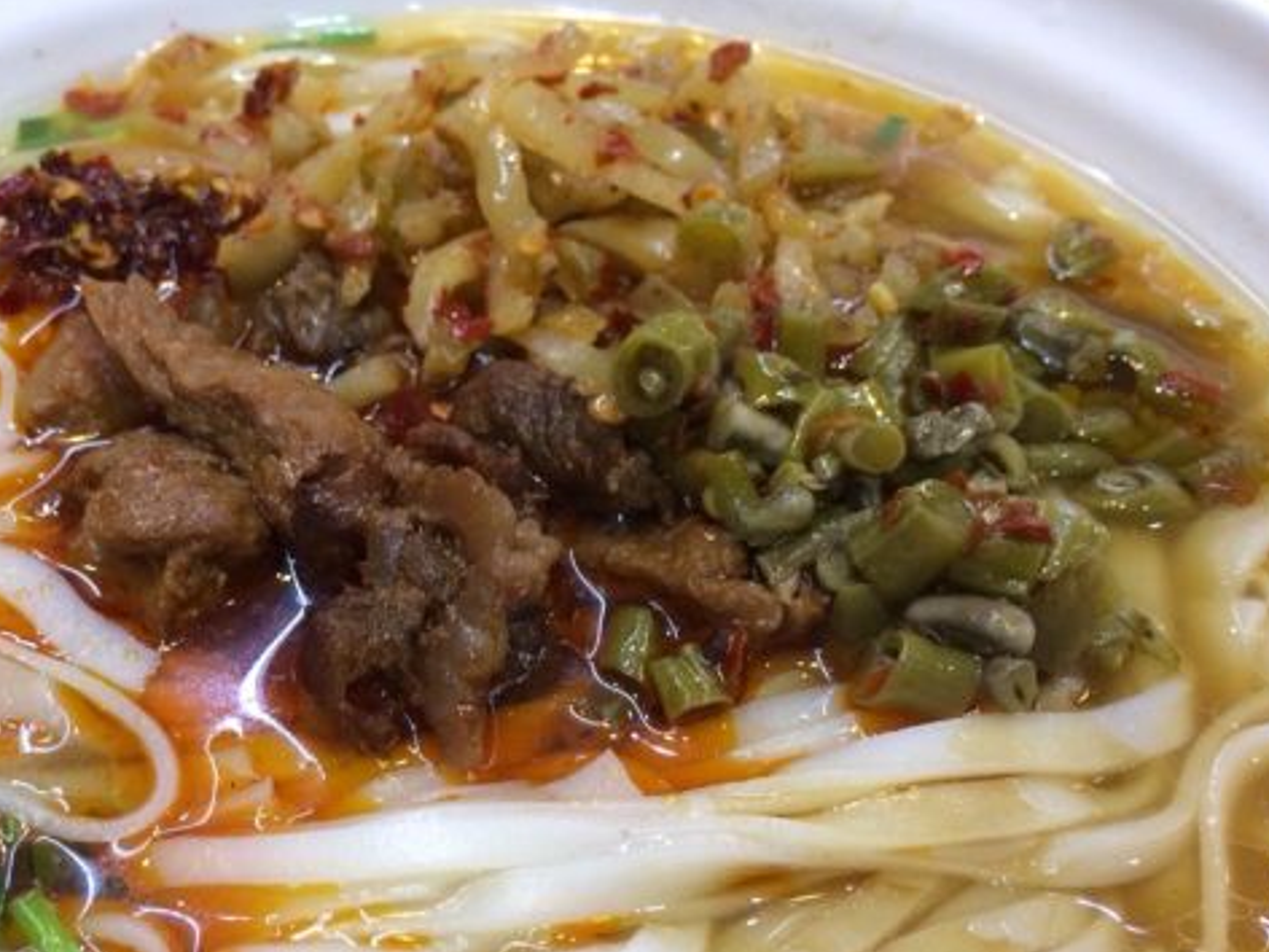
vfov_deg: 33.3
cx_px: 398
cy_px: 647
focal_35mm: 43
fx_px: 1576
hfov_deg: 43.1
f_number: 2.2
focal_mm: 4.15
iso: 200
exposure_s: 1/33
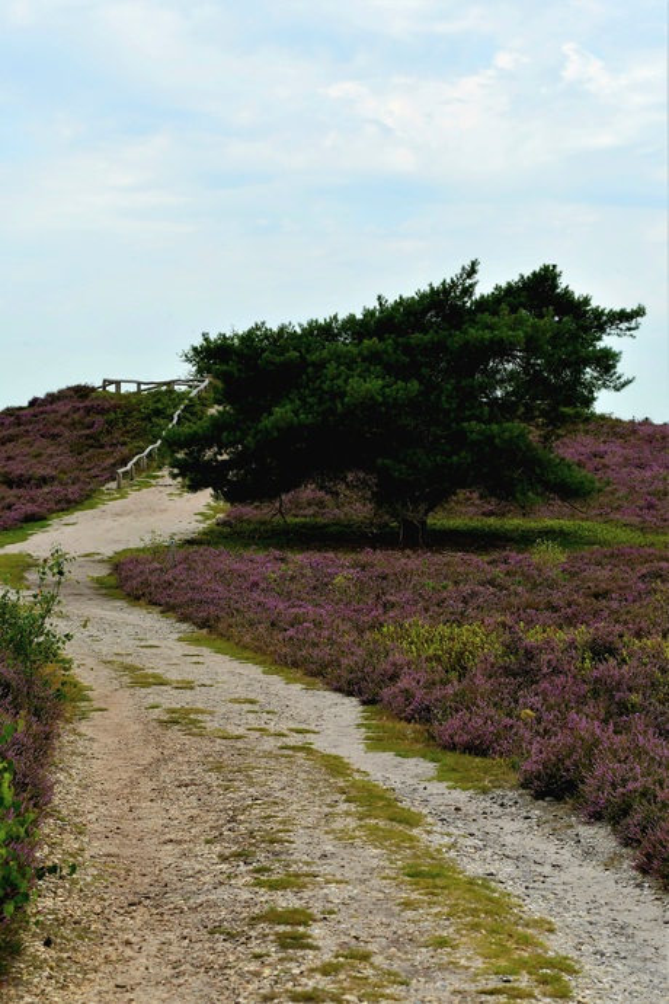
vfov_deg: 27.0
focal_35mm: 75
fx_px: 2090
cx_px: 334
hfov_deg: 18.2
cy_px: 502
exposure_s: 1/1000
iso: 320
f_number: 6.3
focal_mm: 50
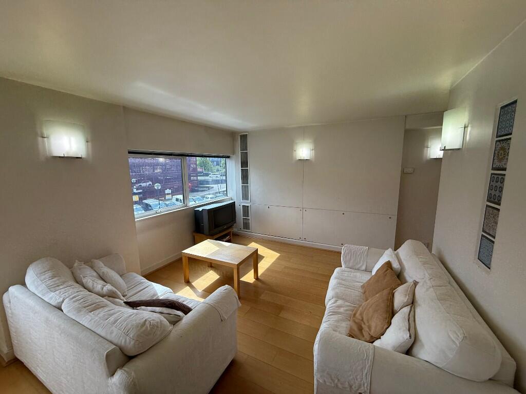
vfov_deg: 85.7
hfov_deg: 102.1
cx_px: 263
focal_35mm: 14
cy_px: 197
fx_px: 213
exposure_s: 1/148
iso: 64
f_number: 2.2
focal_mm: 2.22
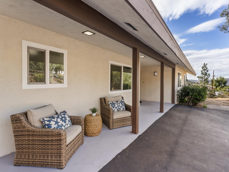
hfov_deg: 87.6
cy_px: 84
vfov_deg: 71.6
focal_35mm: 18
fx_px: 119
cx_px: 124
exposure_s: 1/15
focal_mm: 16
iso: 500
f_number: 22
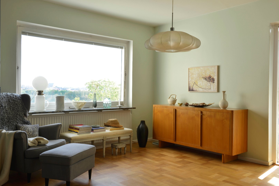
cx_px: 140
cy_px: 93
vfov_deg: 38.9
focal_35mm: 34
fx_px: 264
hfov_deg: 55.8
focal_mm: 34
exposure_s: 1/4
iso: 100
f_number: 18
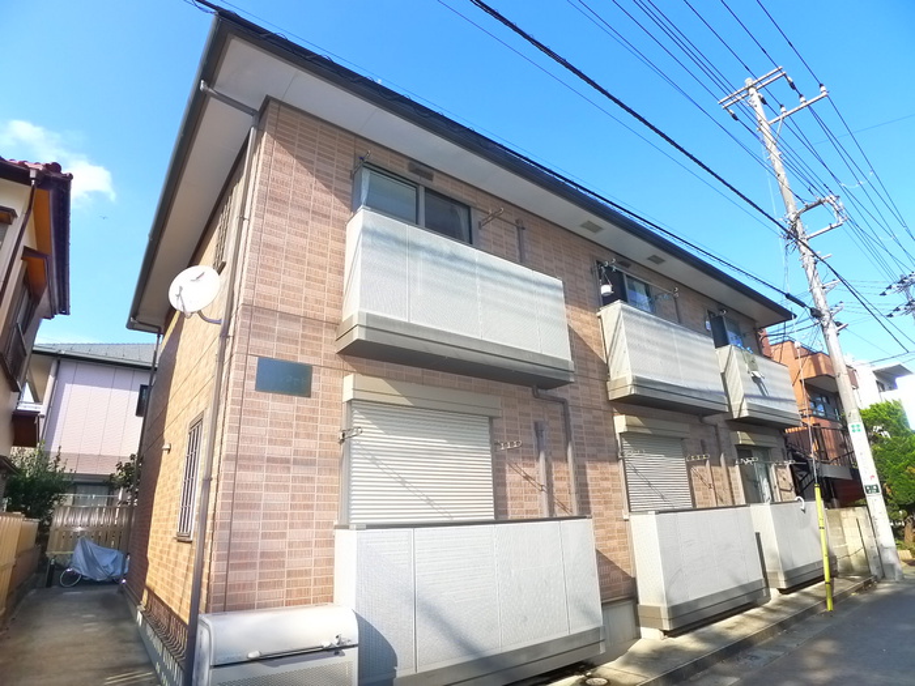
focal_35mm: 24
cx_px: 458
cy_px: 343
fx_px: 634
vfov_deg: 56.8
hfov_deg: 71.6
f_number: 3.5
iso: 400
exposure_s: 1/400
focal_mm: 5.1
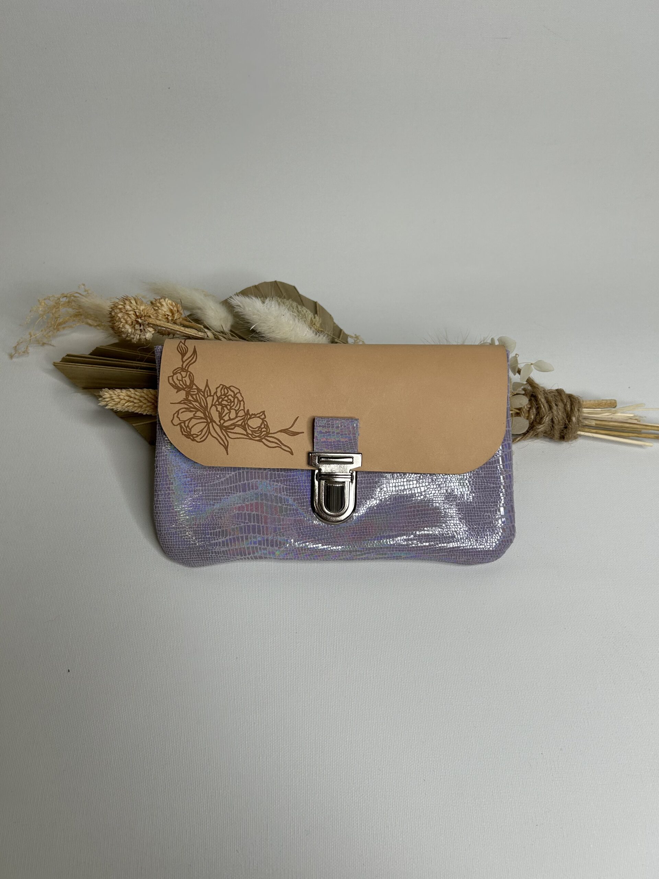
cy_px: 440
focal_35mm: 26
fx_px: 660
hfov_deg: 53.1
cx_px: 330
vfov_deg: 67.3
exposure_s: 1/443
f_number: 1.5
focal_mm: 5.7
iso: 50
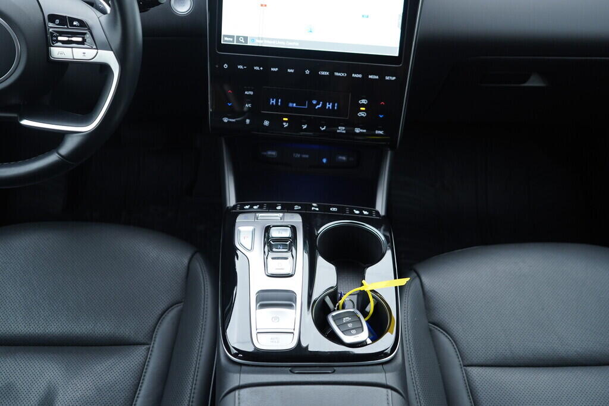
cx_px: 304
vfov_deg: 36.9
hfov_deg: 53.1
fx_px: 609
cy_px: 203
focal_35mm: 36
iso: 320
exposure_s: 1/40
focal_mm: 24
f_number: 2.8
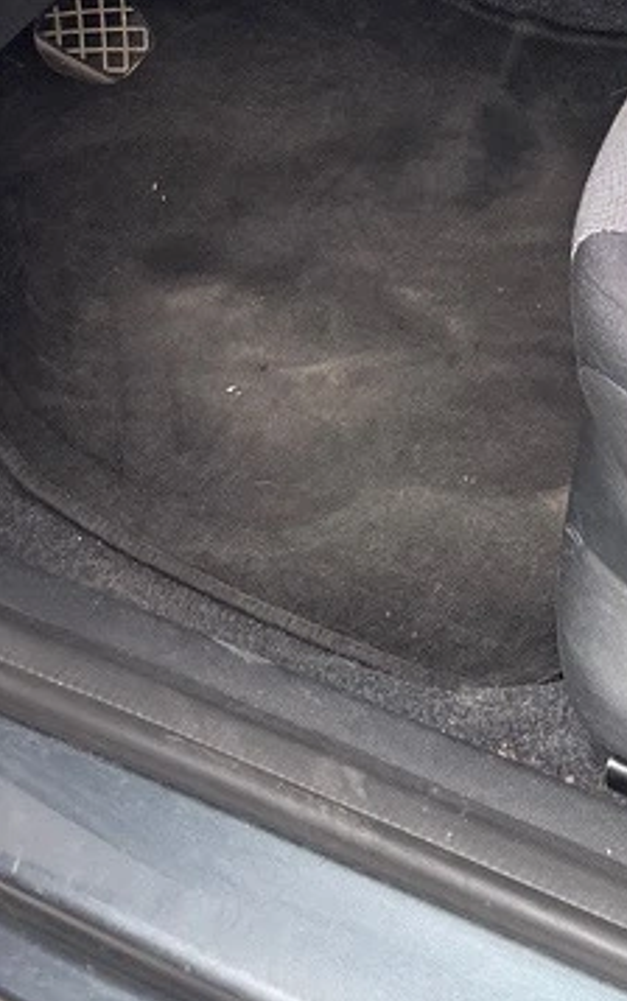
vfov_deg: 23.9
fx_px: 2104
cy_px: -263
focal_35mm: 77
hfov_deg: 15.2
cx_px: 1047
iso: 80
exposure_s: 1/121
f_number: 1.6
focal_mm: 5.96
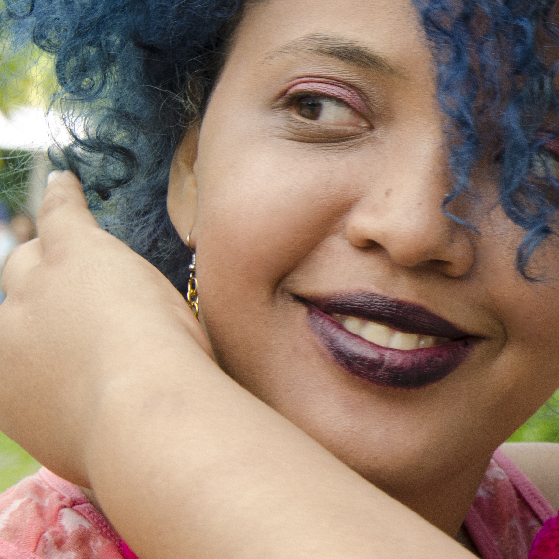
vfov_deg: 10.6
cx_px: 727
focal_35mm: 164
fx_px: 3000
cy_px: 250
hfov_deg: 10.4
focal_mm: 45
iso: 1250
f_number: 7.1
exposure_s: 1/125
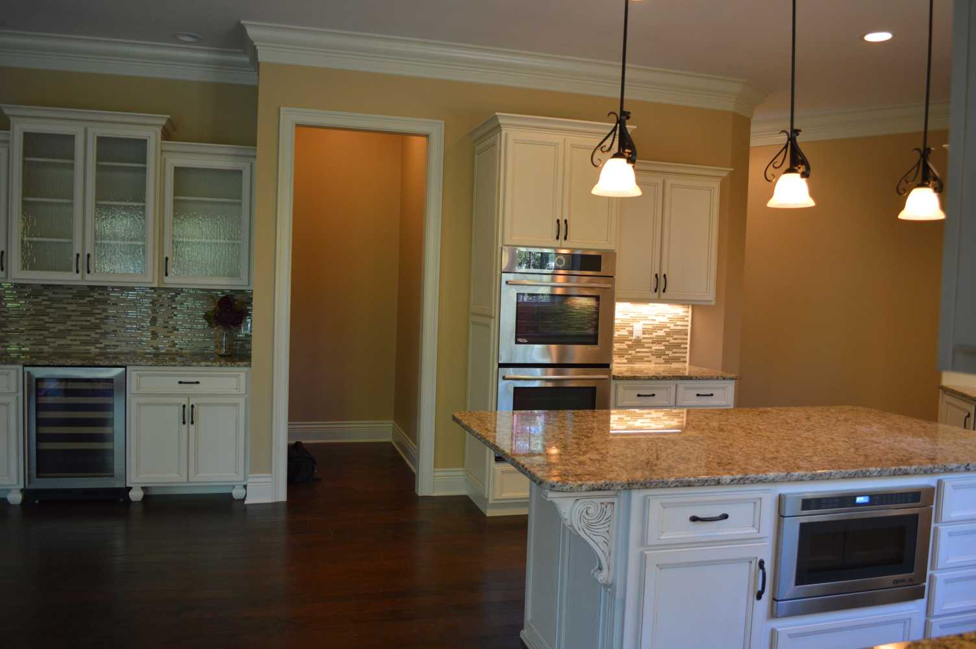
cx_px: 488
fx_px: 731
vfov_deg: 47.8
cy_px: 324
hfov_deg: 67.4
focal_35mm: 27
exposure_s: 1/60
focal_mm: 18
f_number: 4
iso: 400
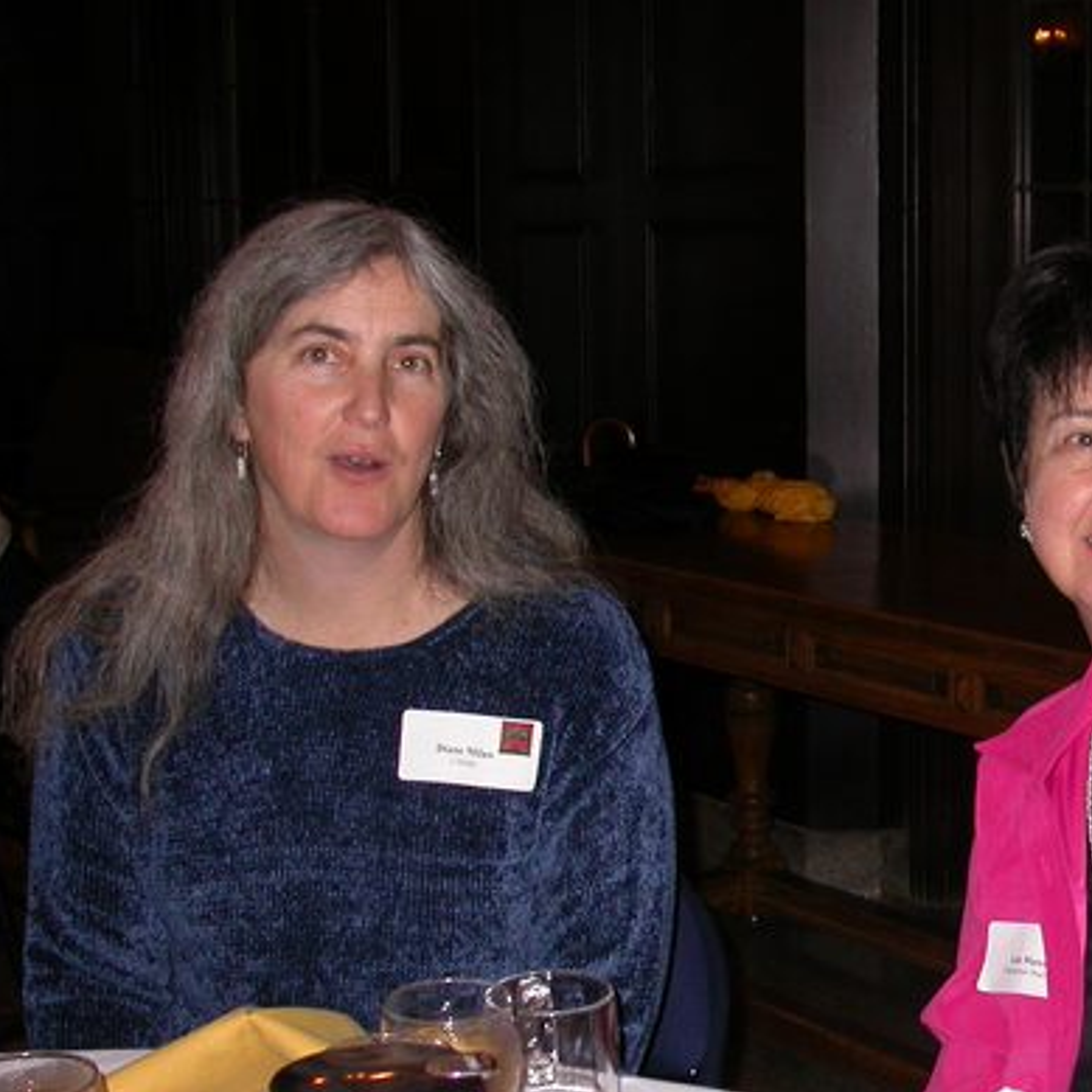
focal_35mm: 69
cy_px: 724
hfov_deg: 24.3
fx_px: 2463
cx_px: 977
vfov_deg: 24.9
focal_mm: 7.85
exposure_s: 1/60
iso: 100
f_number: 2.6
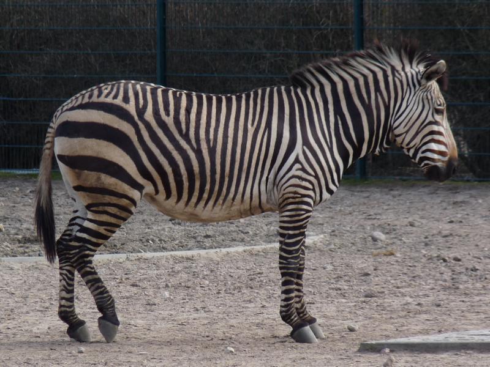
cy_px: 184
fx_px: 8352
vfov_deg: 2.5
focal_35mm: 590
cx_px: 245
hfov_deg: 3.4
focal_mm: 74.4
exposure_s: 1/250
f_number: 5
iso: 100
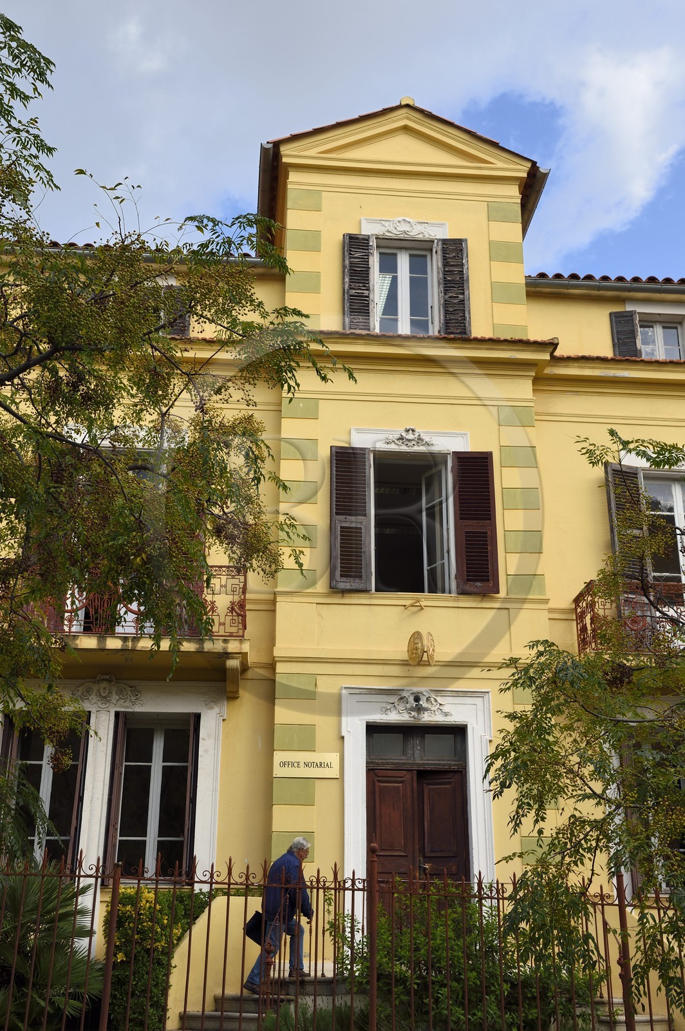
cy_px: 516
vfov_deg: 50.7
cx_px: 342
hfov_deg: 35.0
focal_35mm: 38
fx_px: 1086
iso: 200
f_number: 7.1
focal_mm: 38
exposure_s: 1/400
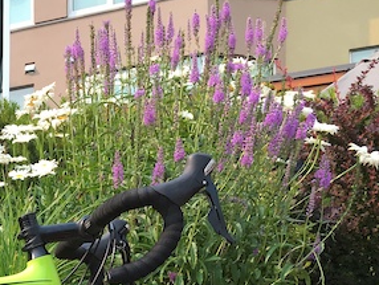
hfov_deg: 21.2
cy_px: 390
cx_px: -150
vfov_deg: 17.0
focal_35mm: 81
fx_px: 888
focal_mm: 4.15
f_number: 2.2
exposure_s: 1/472
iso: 25
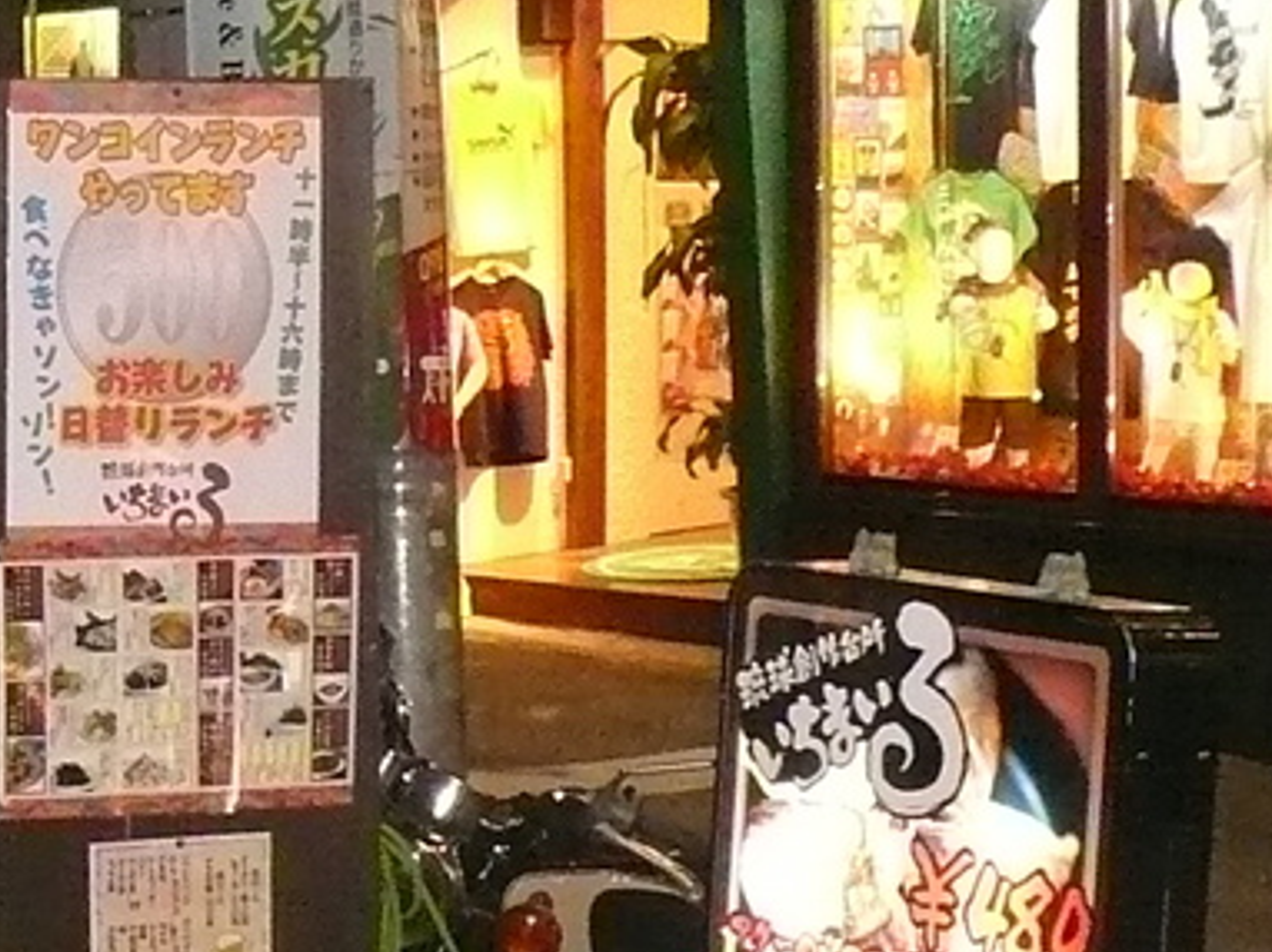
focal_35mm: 118
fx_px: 4333
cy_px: 419
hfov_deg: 15.8
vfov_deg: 12.5
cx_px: -390
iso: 400
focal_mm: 4.7
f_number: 2.8
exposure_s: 1/30
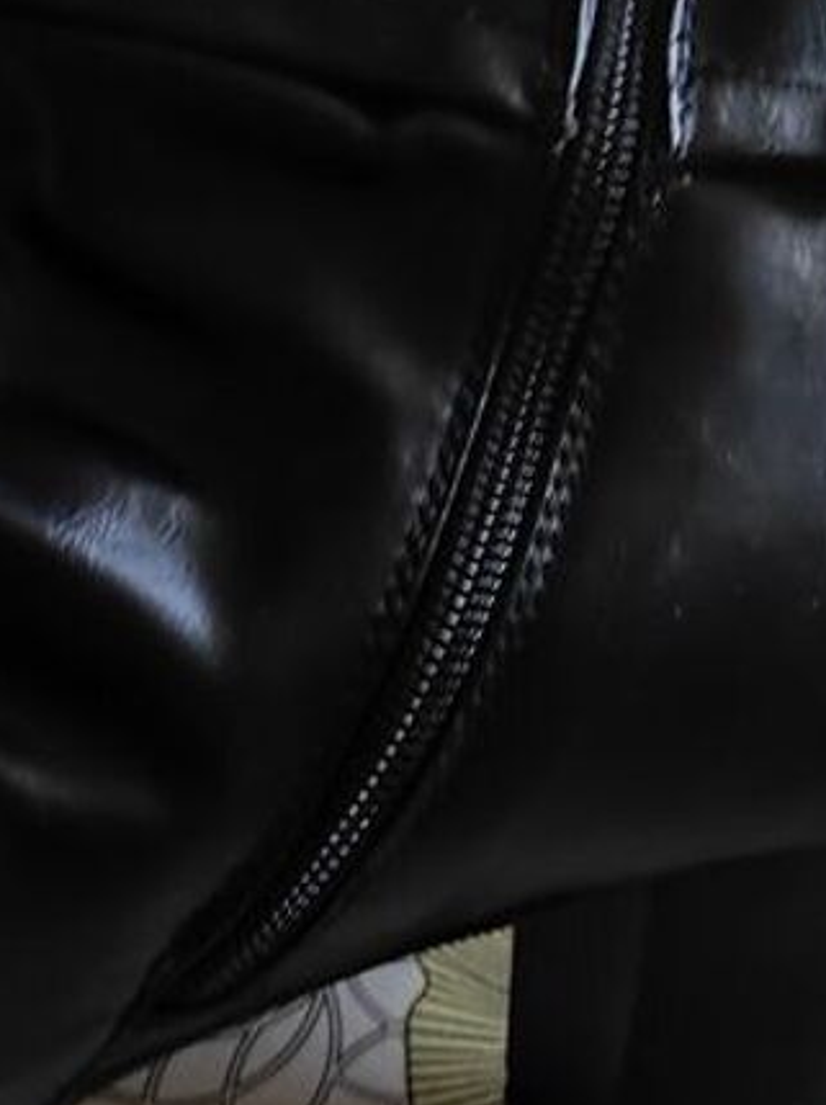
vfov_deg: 25.0
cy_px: 594
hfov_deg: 18.8
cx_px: 288
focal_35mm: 78
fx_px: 2485
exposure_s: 1/10
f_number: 1.79
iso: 1794
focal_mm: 4.7
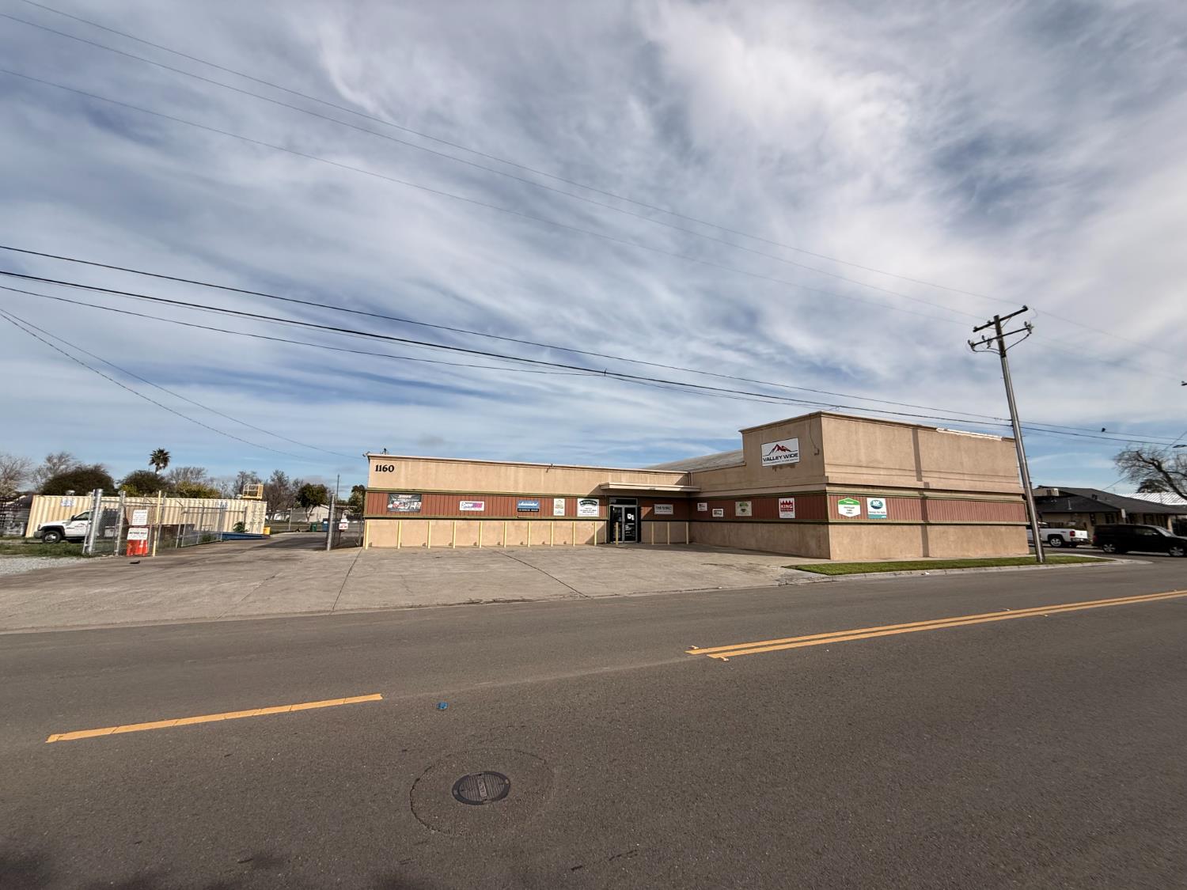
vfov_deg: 85.7
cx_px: 594
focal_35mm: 14
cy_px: 445
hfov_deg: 102.1
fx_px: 480
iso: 50
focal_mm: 2.22
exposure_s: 1/3289
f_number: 2.2
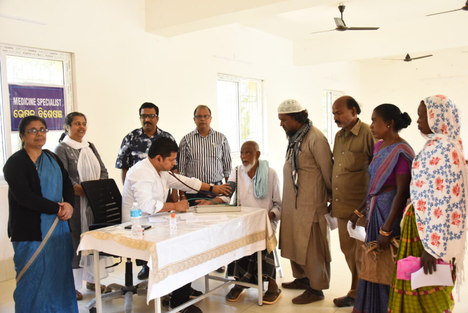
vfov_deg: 41.2
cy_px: 156
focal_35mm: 32
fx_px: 416
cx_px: 234
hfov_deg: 58.7
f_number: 6.3
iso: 5000
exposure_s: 1/125
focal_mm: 32
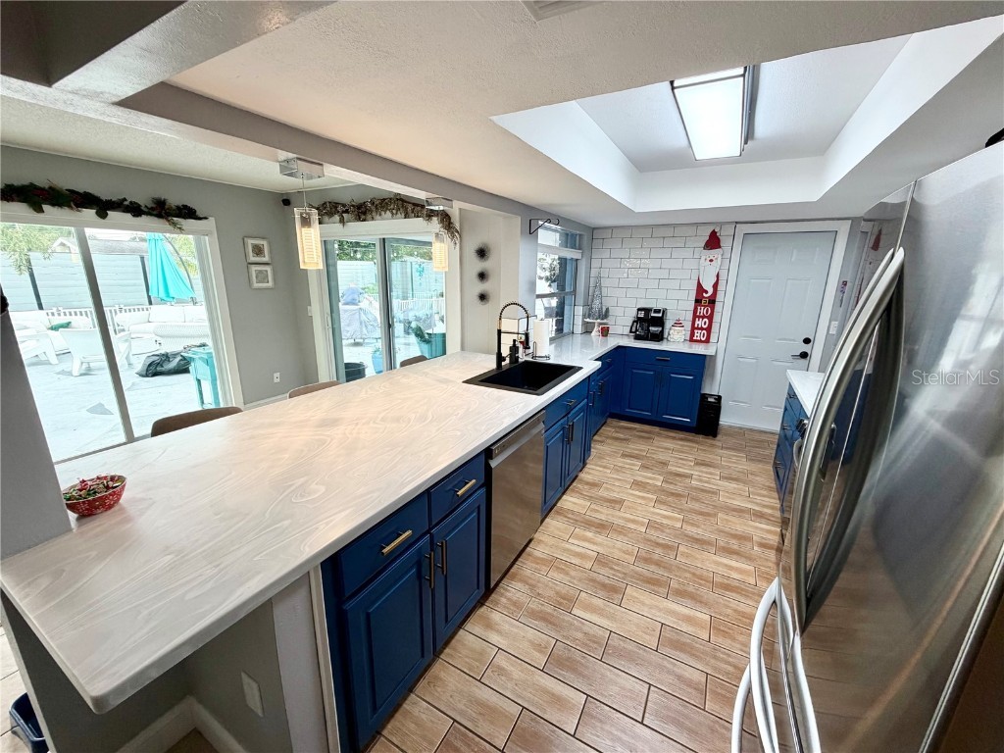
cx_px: 502
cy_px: 376
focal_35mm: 14
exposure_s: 1/120
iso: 160
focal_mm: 2.22
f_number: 2.2
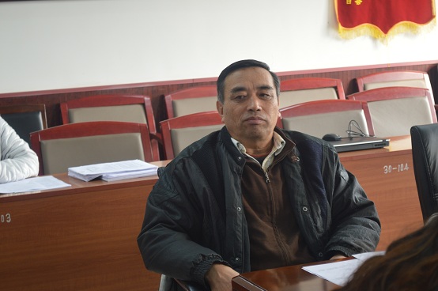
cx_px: 219
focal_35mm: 82
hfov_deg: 24.6
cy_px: 146
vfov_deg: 16.5
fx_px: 1003
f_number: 5.6
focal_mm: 55
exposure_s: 1/15
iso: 560
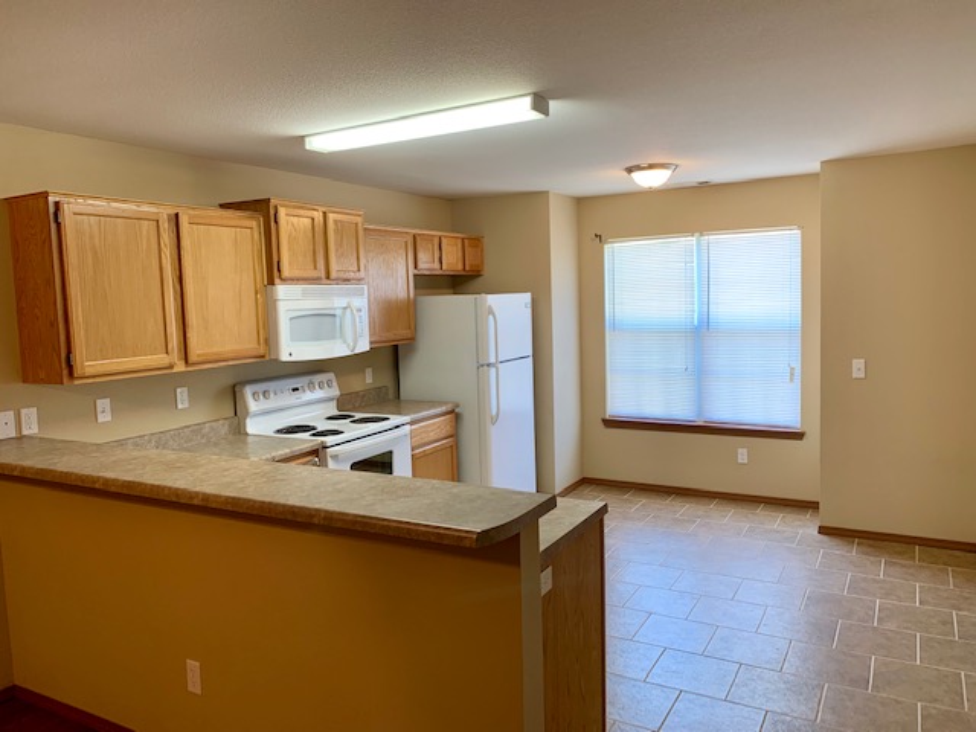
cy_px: 366
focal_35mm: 26
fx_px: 733
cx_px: 488
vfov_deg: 53.1
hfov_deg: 67.3
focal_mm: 4.25
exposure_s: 1/60
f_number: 1.8
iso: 64
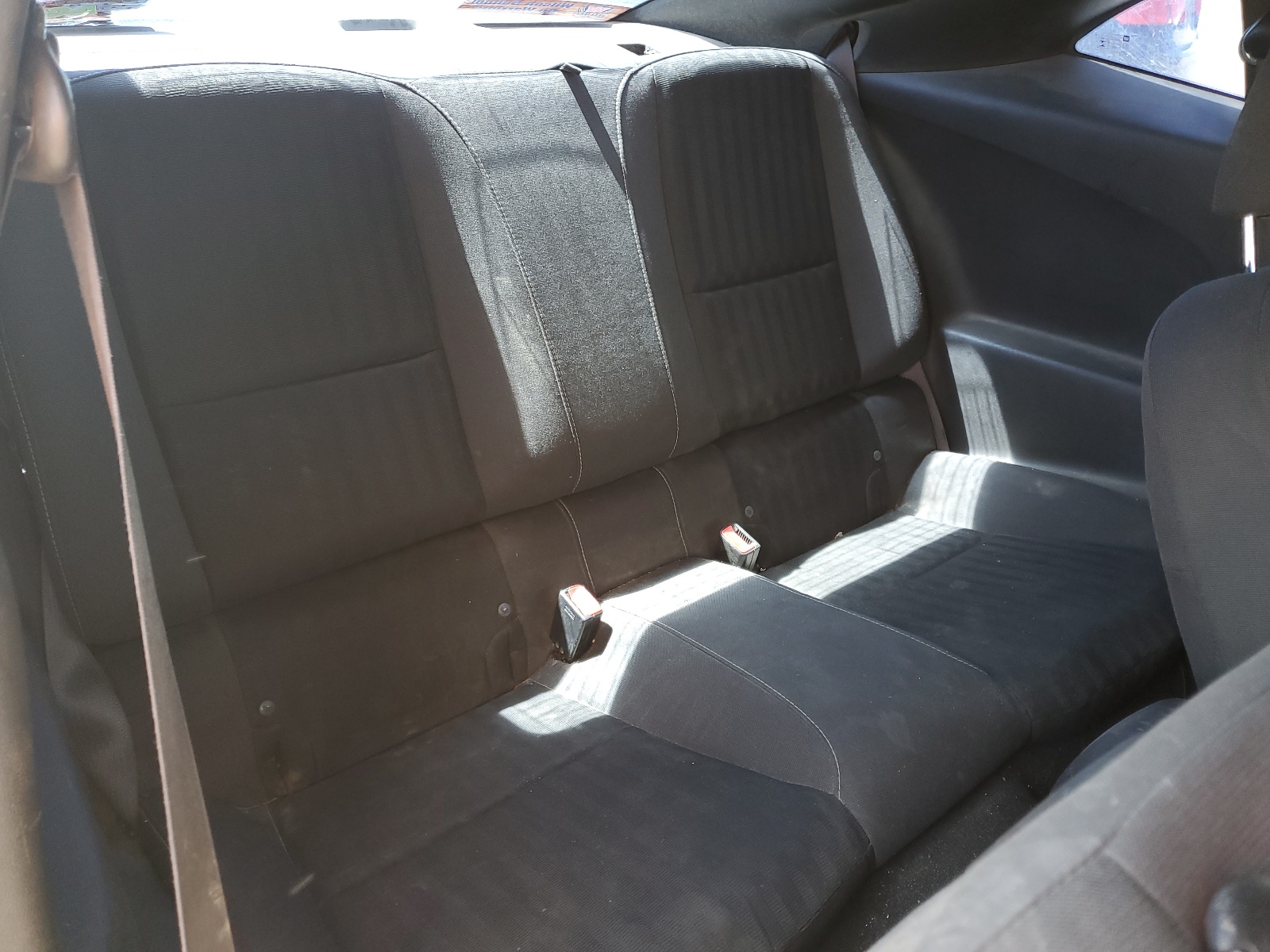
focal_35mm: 26
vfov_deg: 53.1
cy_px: 476
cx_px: 635
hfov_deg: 67.3
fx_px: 954
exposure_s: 1/60.2
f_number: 1.5
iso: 59
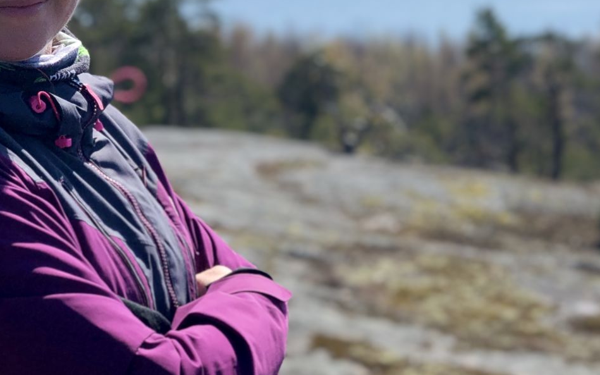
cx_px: 400
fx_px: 1946
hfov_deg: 17.5
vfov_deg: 10.8
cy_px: -54
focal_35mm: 119
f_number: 2.4
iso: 16
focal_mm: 6
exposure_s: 1/1946
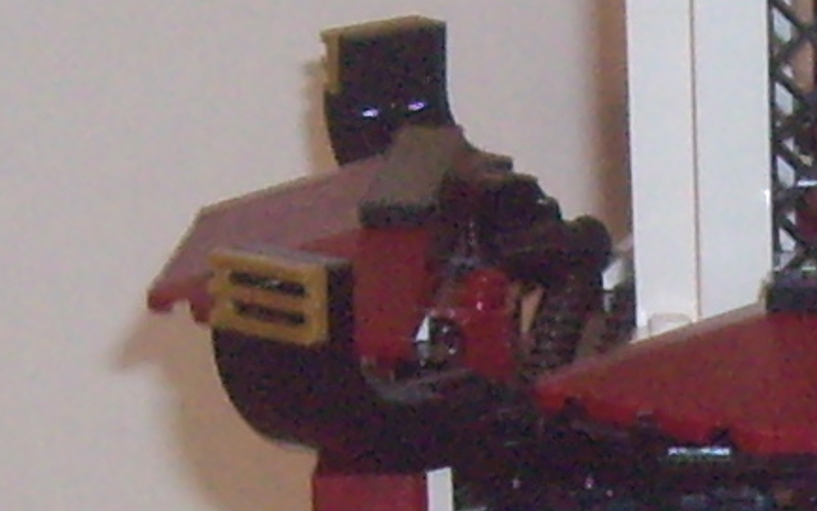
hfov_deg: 8.0
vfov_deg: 5.0
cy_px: 657
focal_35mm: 260
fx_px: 5792
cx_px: 1029
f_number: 2.7
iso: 200
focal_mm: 6.2
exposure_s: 1/40
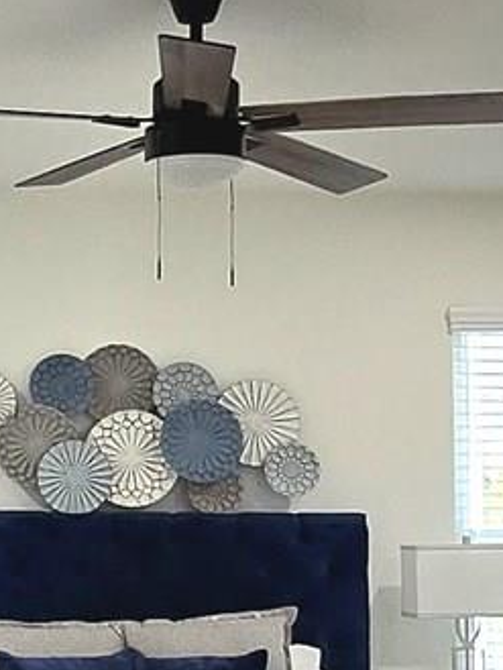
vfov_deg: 21.5
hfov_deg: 15.6
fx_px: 1762
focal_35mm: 91
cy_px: 413
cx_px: -120
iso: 100
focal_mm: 1.7
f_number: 2.2
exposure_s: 1/60.2
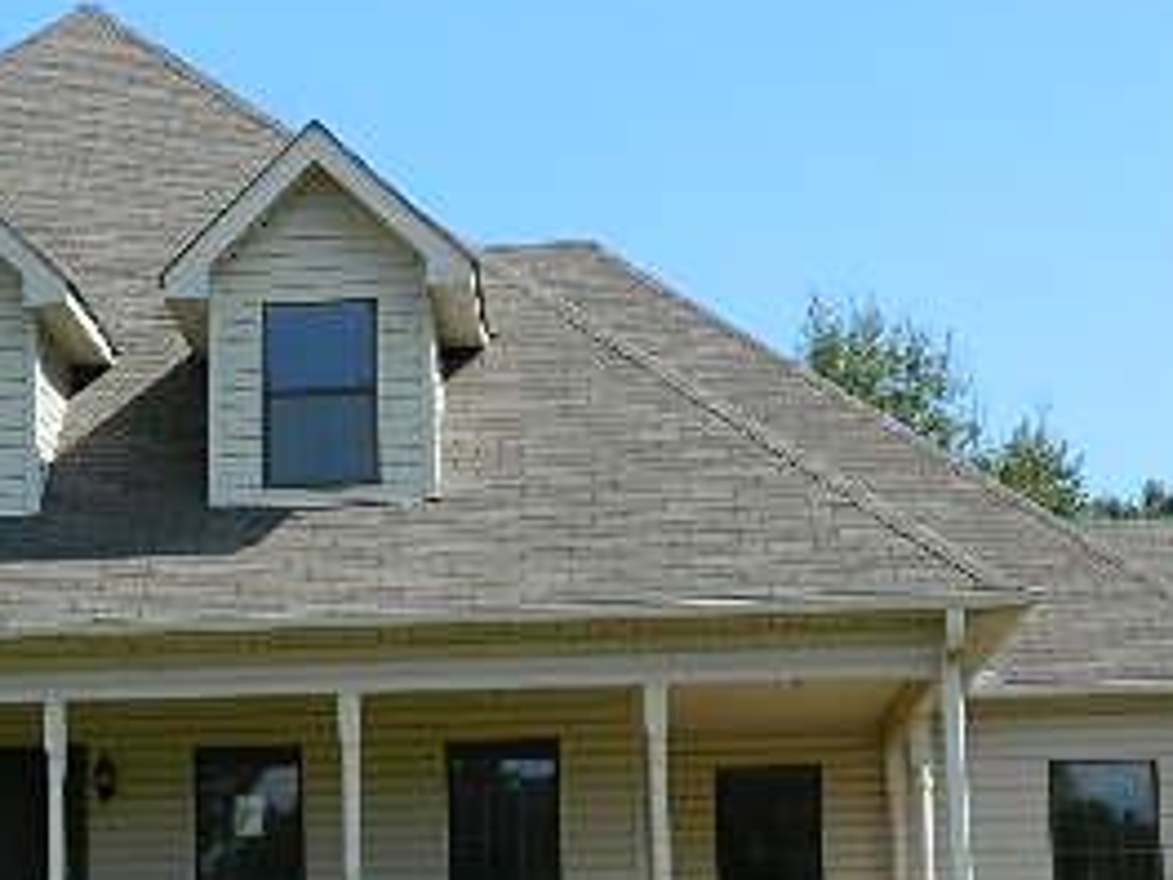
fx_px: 2880
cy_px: 724
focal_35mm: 85
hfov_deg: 22.4
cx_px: 93
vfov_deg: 17.2
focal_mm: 6.2
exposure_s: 1/640
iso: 80
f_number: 3.3
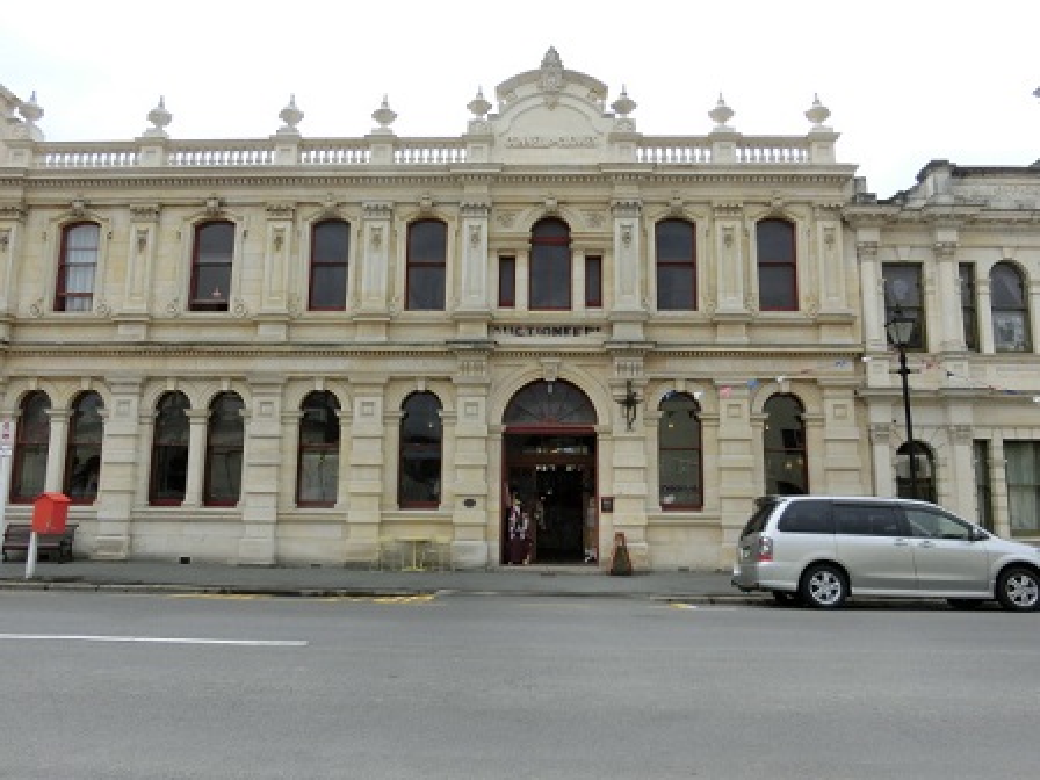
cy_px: 390
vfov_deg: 54.9
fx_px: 751
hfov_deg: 69.4
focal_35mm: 25
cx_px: 520
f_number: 3.5
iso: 80
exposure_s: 1/640
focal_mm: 4.5
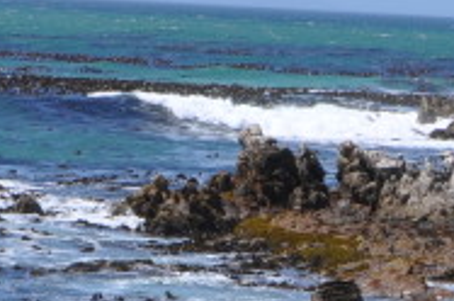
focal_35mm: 312
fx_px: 3928
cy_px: 568
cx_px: 427
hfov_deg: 6.6
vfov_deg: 4.3
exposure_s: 1/200
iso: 200
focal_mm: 38
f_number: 14
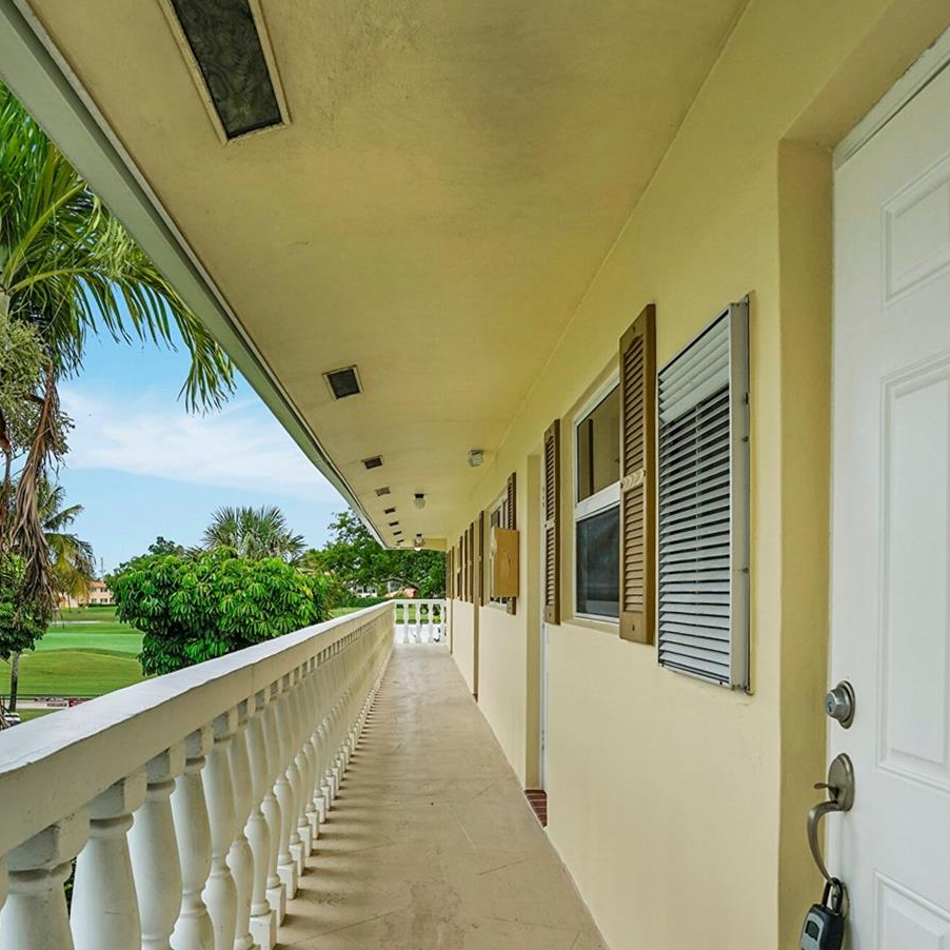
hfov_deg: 58.8
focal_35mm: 27
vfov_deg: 58.4
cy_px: 589
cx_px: 407
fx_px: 838
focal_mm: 14
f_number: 7.1
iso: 400
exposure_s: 1/500
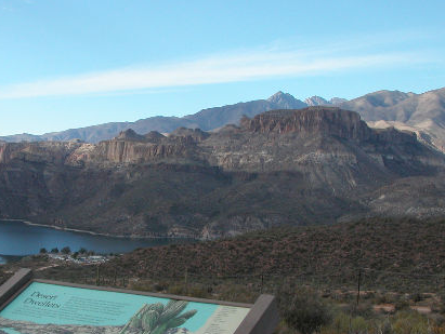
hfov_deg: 31.4
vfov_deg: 24.0
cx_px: 152
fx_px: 785
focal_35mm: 61
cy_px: 195
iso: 100
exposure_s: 1/261
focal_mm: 8.9
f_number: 6.3
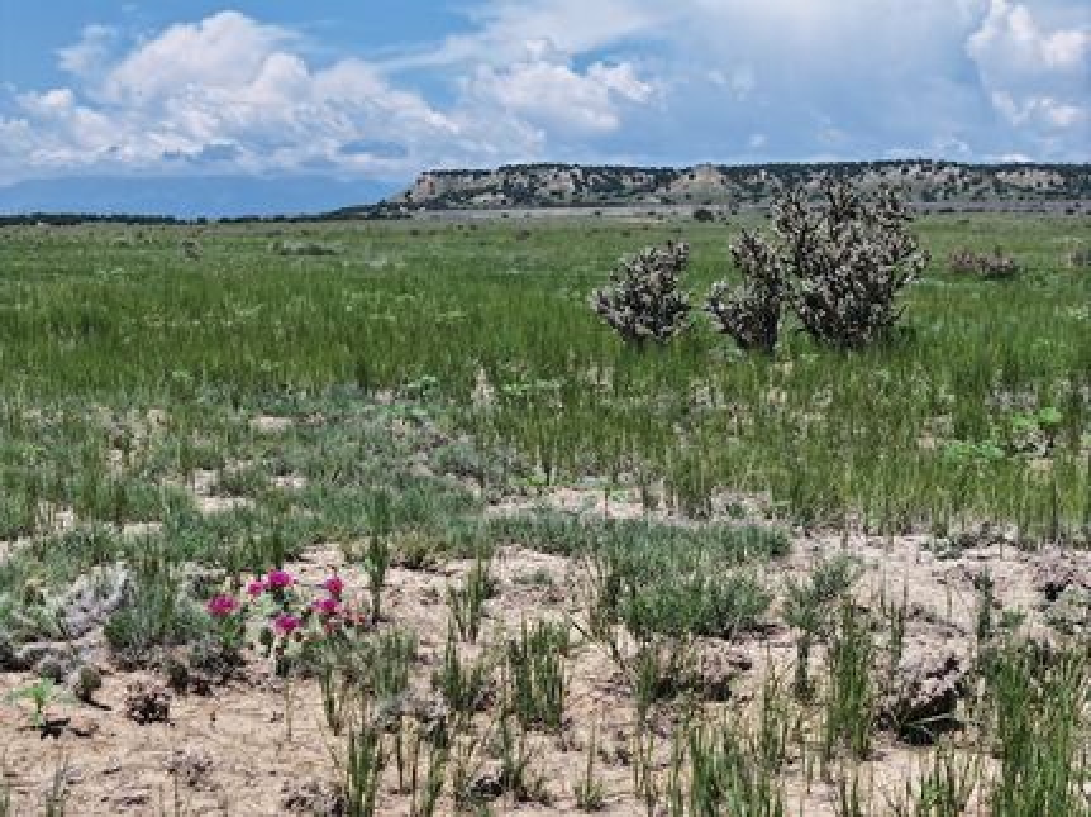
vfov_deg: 21.0
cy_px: 408
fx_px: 2206
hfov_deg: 27.8
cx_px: 546
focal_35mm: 70
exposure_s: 1/200
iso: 100
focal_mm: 19.35
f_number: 2.8
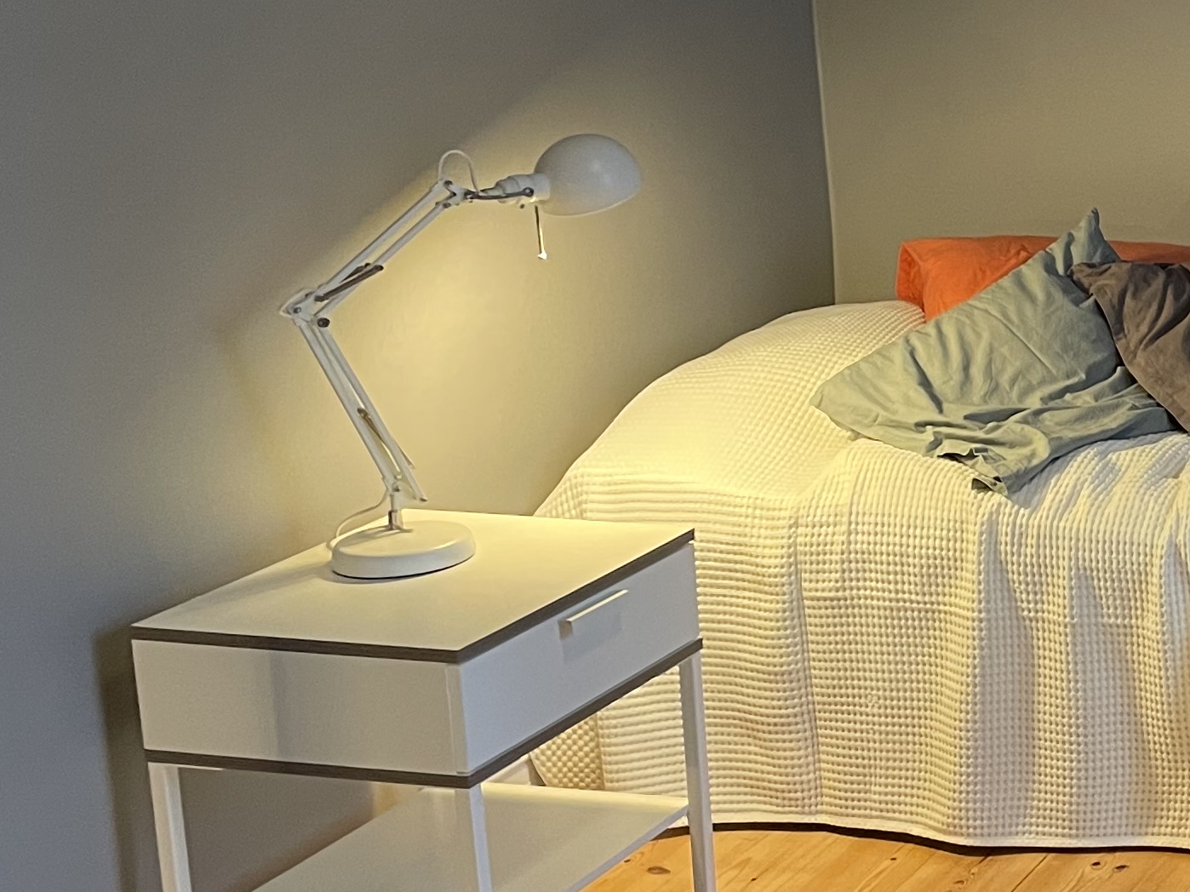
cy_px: 268
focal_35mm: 75
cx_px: 1607
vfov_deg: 19.5
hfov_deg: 22.7
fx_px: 2578
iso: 250
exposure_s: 1/50
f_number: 1.6
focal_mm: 4.2
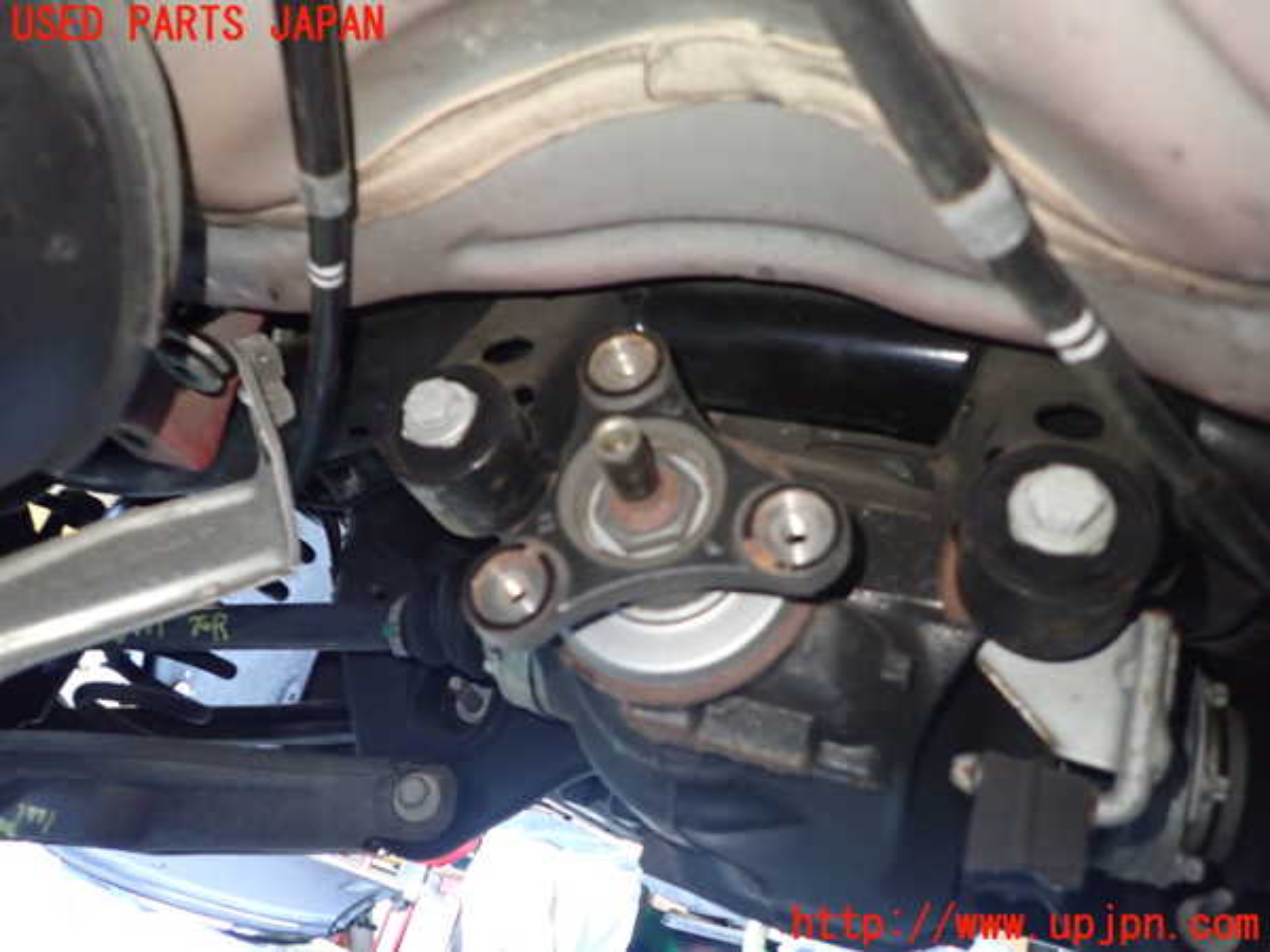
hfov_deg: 69.4
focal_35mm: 25
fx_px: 917
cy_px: 476
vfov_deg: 54.9
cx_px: 635
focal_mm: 4.5
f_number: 2
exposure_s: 1/30
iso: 800
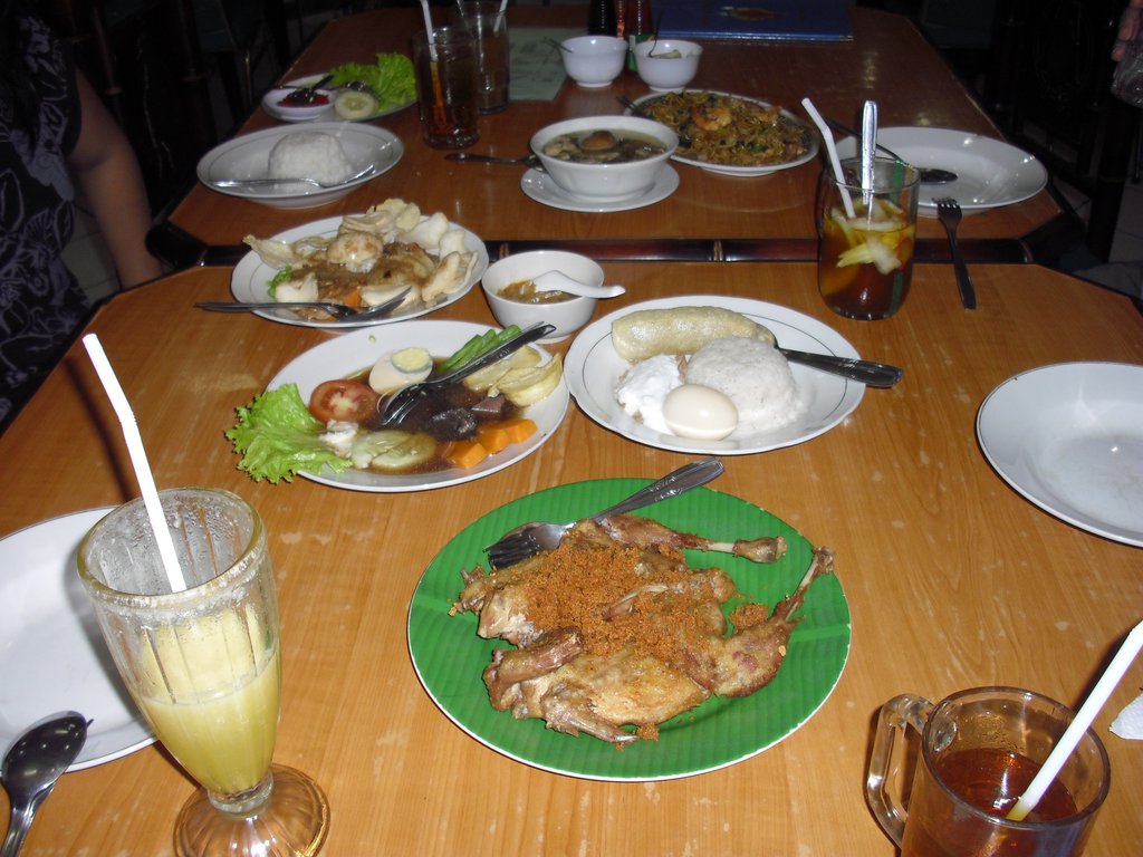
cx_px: 572
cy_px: 428
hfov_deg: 49.0
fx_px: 1255
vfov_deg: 37.7
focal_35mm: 38
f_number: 2.8
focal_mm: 6.2
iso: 100
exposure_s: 1/60
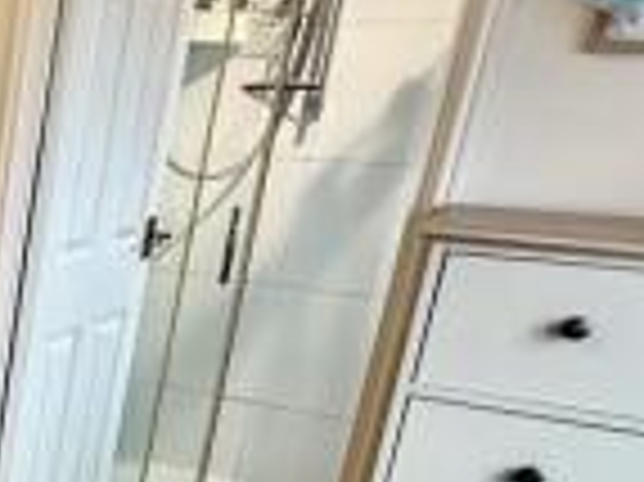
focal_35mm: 57
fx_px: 1060
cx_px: -381
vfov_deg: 24.9
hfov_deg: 24.3
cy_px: 426
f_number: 2.2
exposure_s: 1/100
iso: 250
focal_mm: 2.22
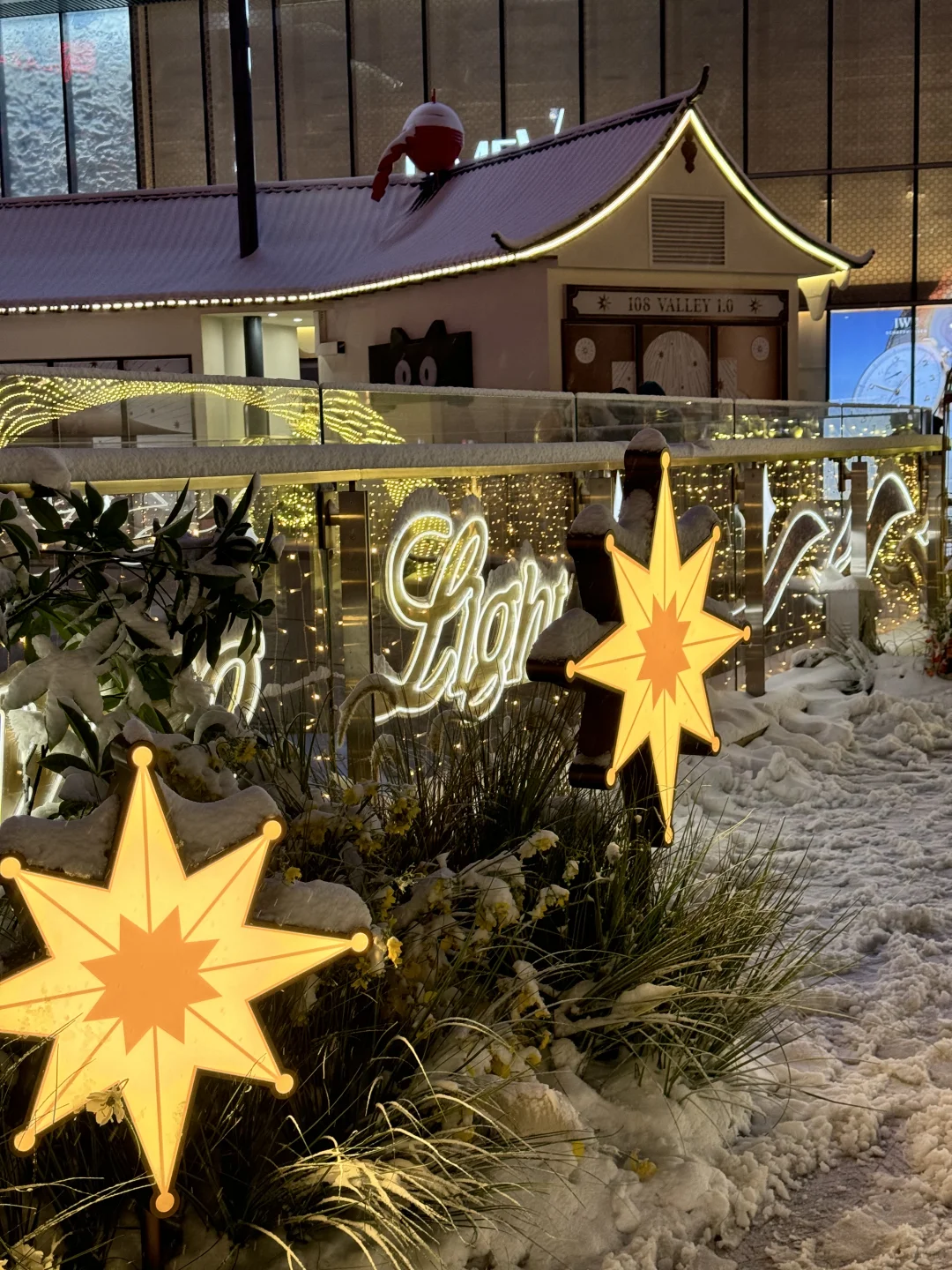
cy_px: 635
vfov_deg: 39.7
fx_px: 1760
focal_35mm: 48
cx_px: 476
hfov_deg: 30.3
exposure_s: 1/122
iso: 100
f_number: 1.78
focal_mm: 6.76
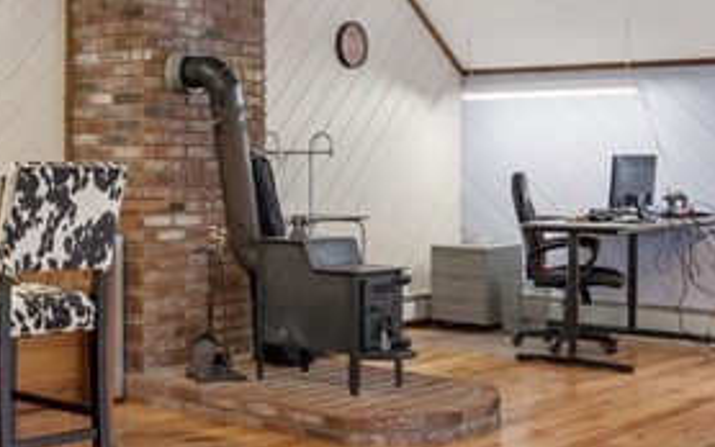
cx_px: 62
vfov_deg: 21.6
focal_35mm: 60
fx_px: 1170
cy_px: 155
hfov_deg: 32.2
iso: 400
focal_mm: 16
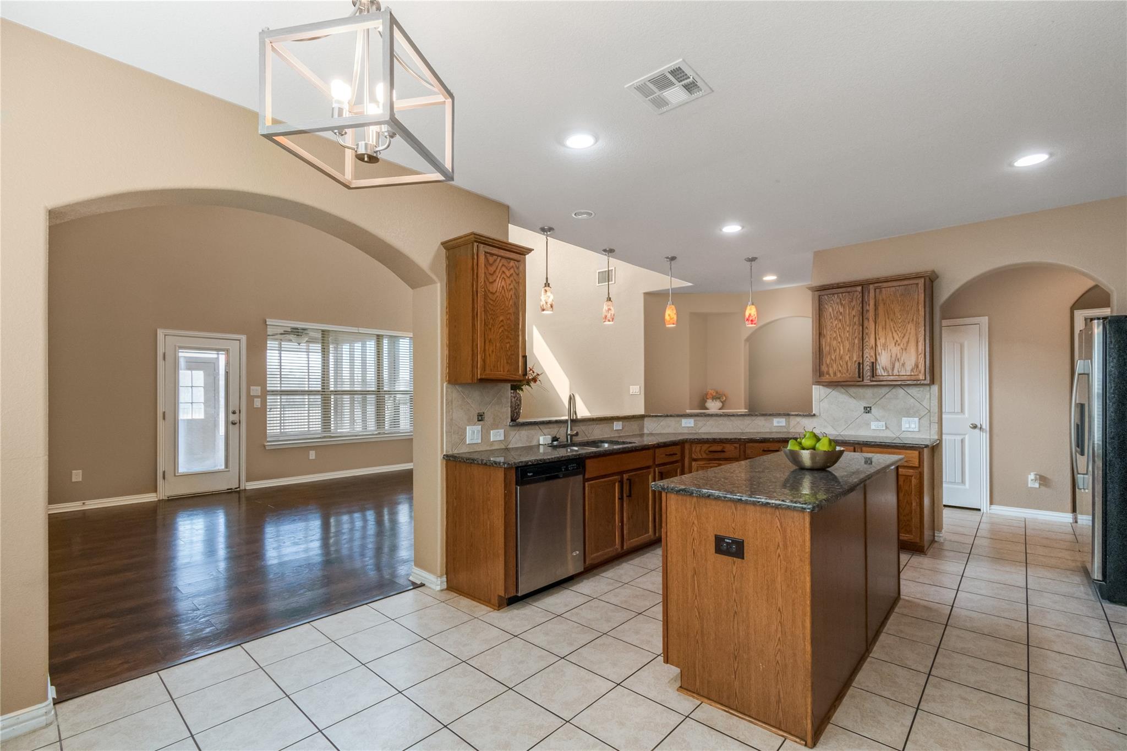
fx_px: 470
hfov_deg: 100.4
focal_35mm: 15
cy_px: 376
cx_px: 564
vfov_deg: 77.3
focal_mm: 10
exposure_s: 1/100
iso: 400
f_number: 8
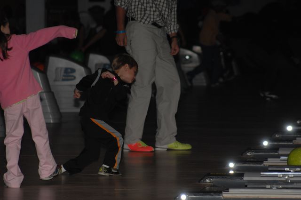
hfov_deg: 6.9
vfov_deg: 4.6
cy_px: 100
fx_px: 2505
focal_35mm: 300
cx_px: 150
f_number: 5.6
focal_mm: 200
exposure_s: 1/125
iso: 400
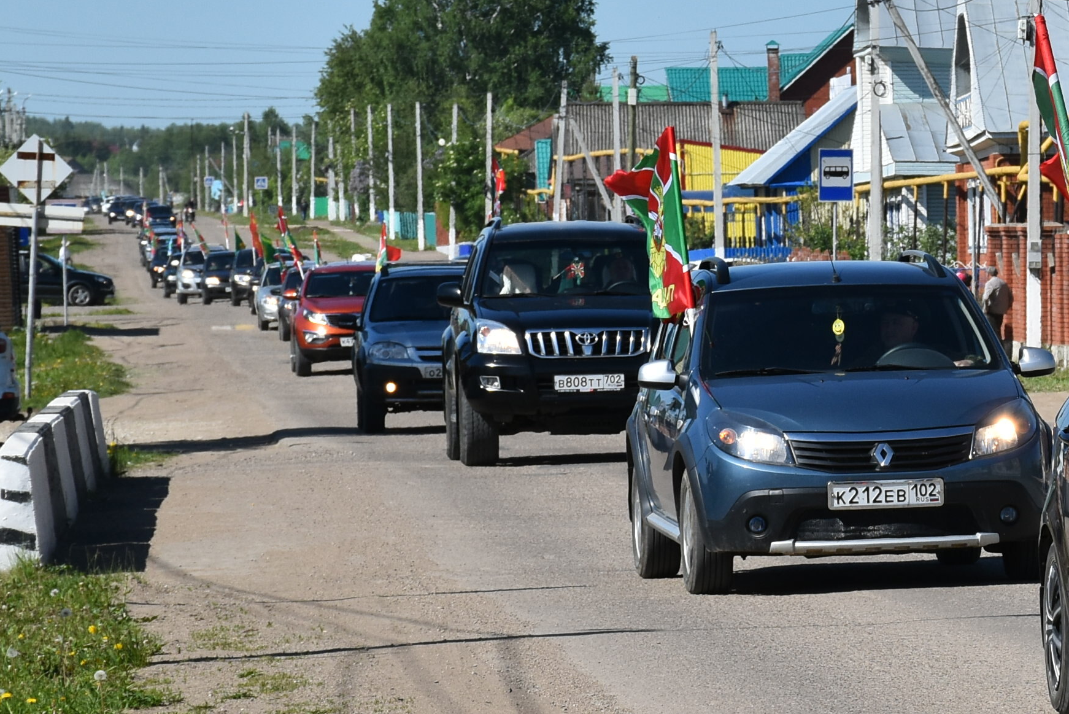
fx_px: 8623
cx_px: 1290
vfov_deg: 4.7
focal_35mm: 290
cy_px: 338
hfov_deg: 7.0
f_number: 11
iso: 200
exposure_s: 1/500
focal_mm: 75
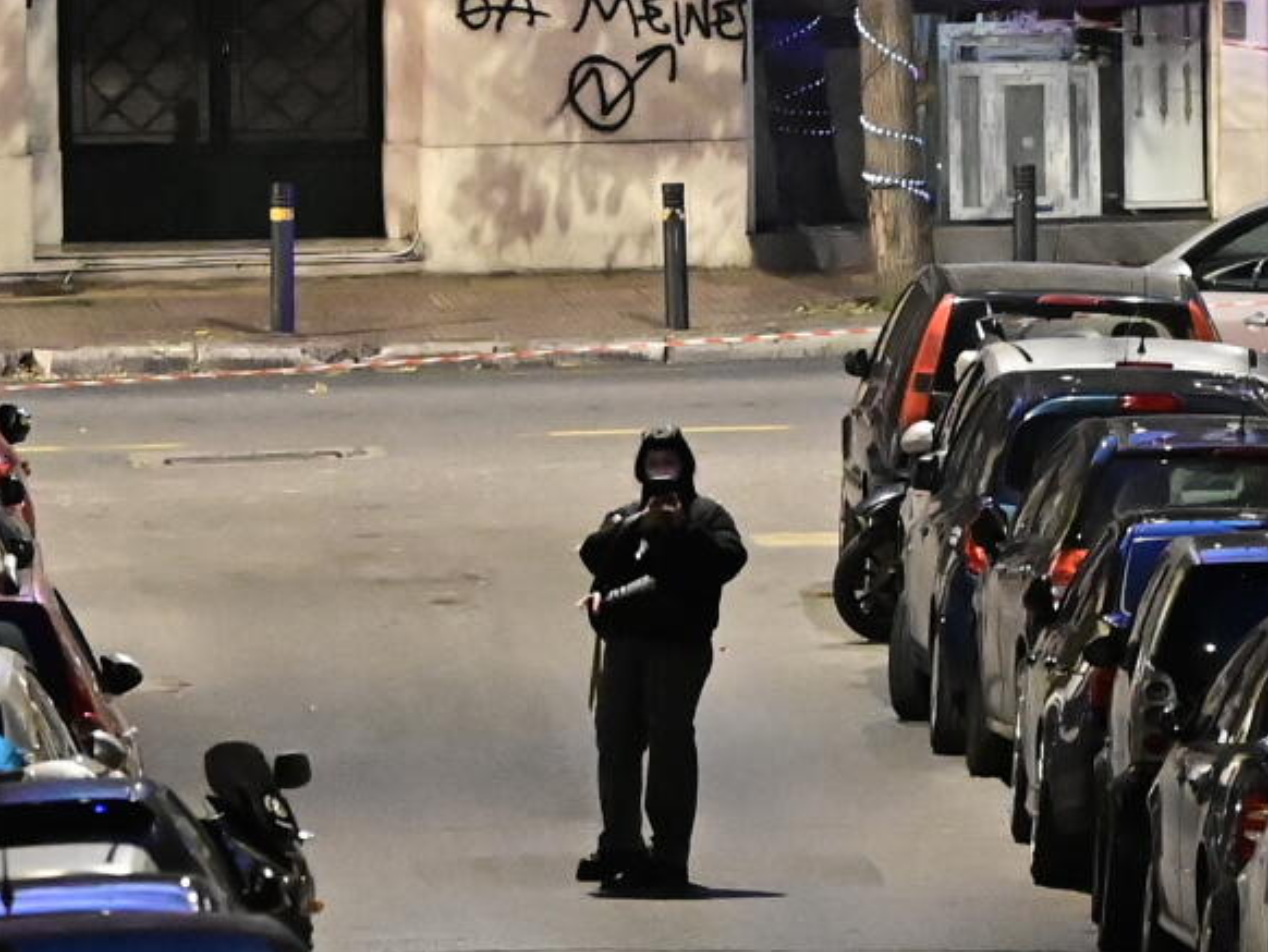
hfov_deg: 9.1
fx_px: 7989
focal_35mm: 218
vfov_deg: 6.8
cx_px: 636
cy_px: 477
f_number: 4
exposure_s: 1/80
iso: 3200
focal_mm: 200
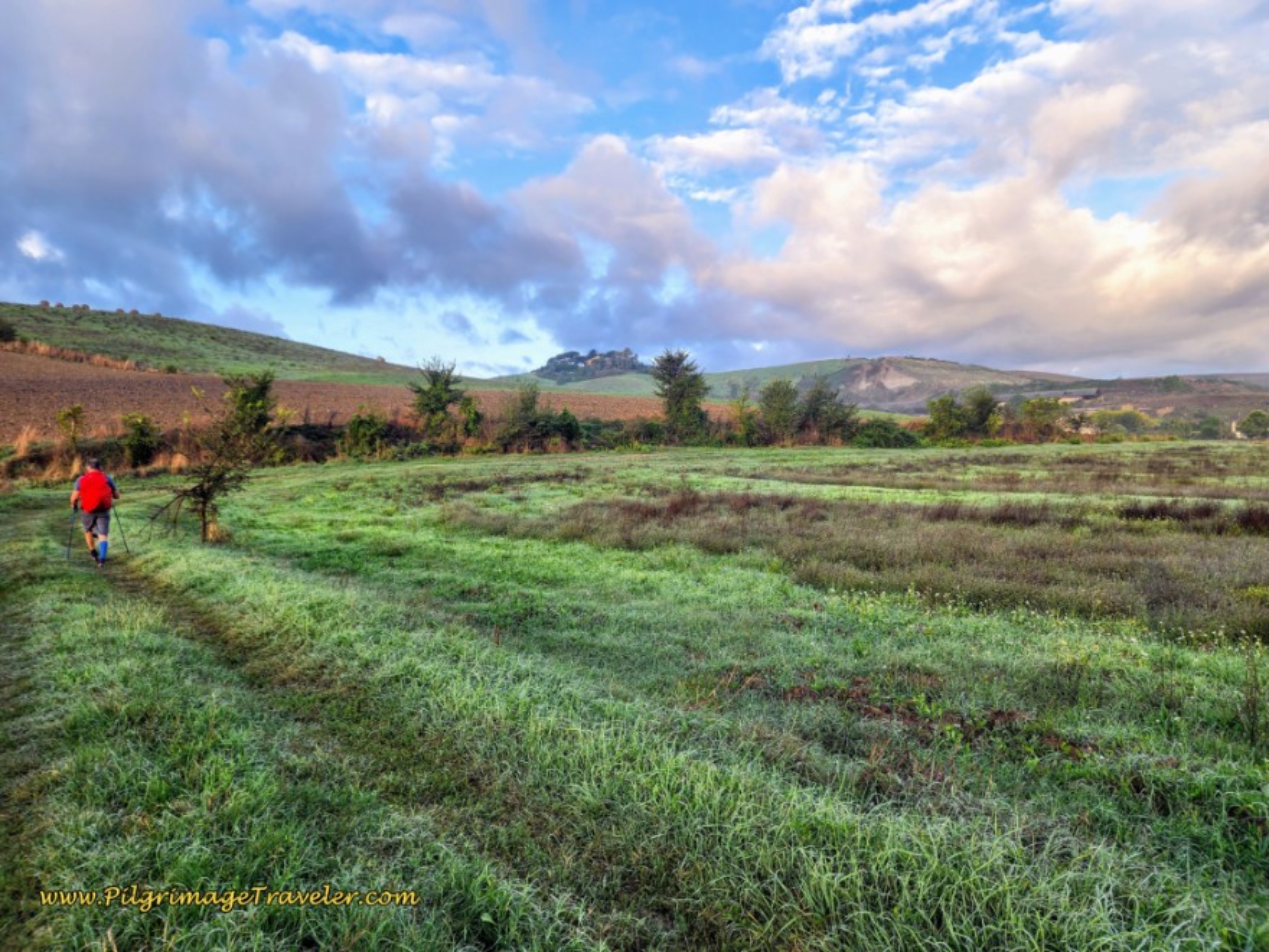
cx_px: 634
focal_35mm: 23
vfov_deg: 58.9
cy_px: 476
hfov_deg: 73.9
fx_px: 843
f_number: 1.8
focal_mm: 6.4
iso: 12
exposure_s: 1/241
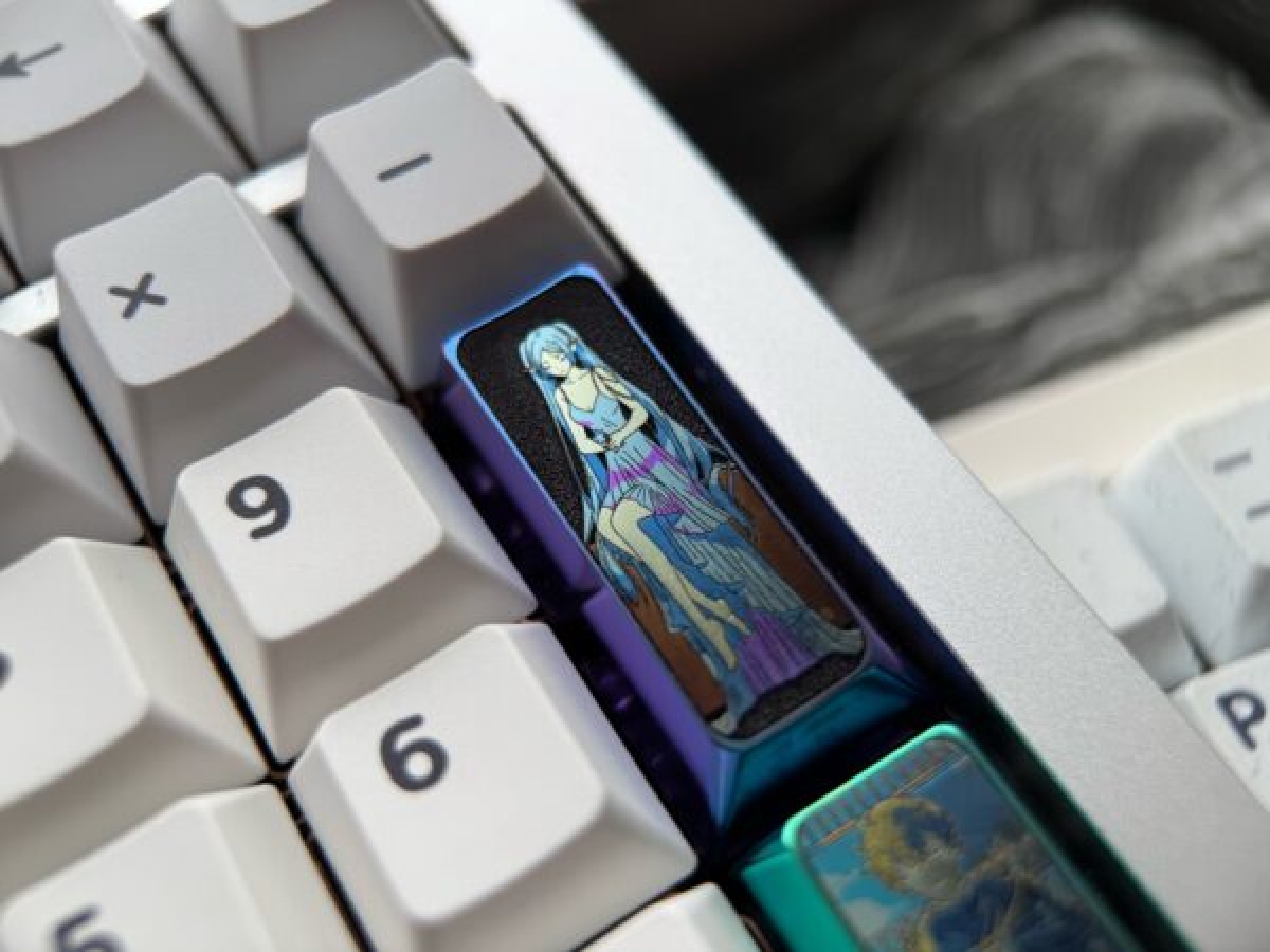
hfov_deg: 71.6
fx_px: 881
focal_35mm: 24
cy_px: 476
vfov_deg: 56.8
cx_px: 635
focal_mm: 6.76
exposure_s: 1/522
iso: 80
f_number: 1.78
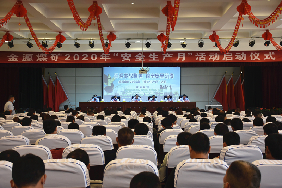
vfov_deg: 29.9
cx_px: 141
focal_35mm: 45
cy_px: 94
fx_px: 352
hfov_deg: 43.6
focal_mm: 30
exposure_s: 1/50
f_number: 4
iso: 800
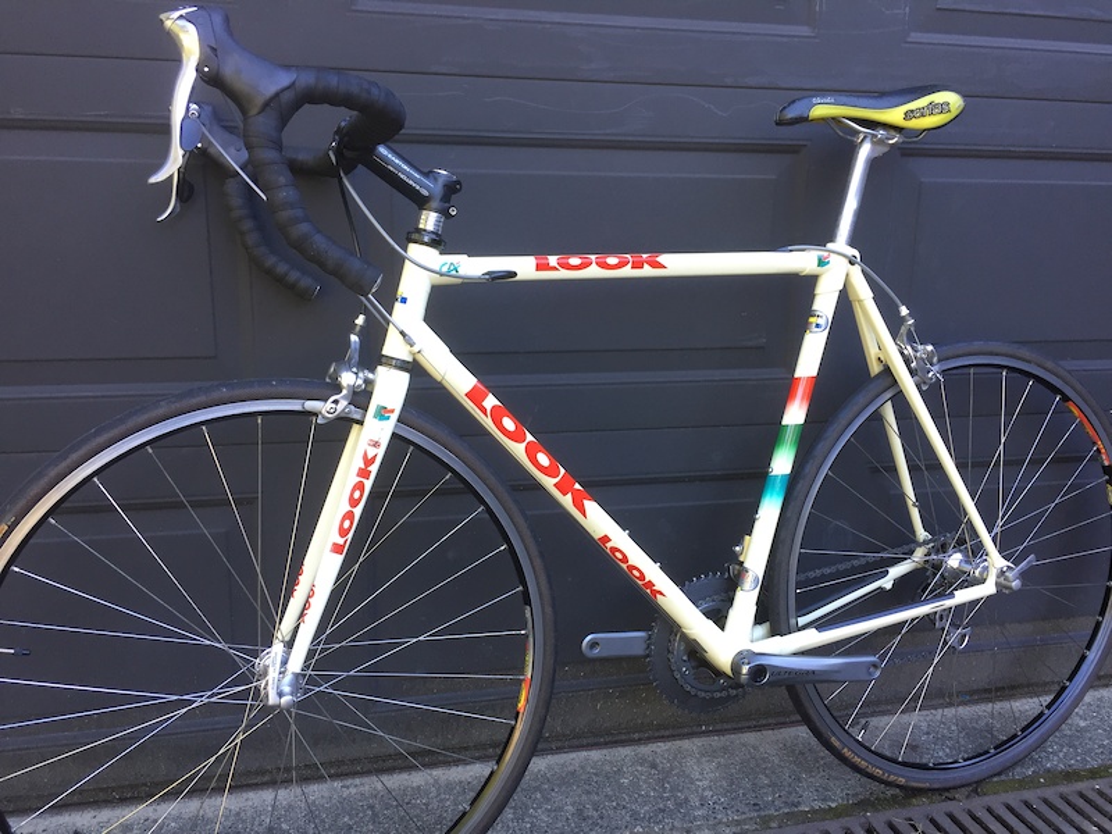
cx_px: 556
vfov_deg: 48.2
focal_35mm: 29
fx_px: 932
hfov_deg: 61.7
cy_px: 417
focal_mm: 4.15
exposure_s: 1/40
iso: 32
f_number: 2.2
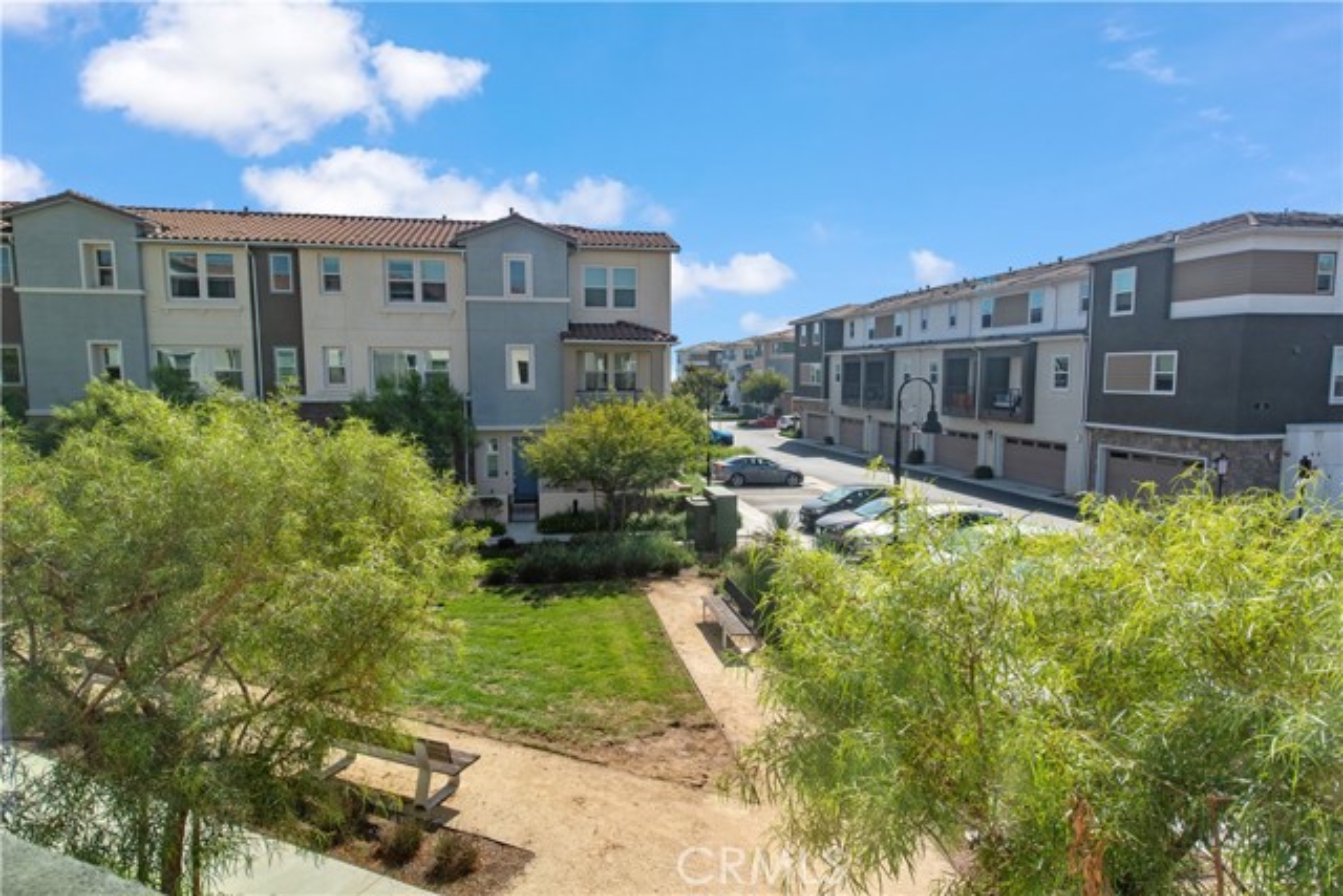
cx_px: 672
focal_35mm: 20
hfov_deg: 84.0
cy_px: 448
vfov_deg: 62.0
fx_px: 746
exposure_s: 1/400
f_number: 10
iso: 200
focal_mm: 20
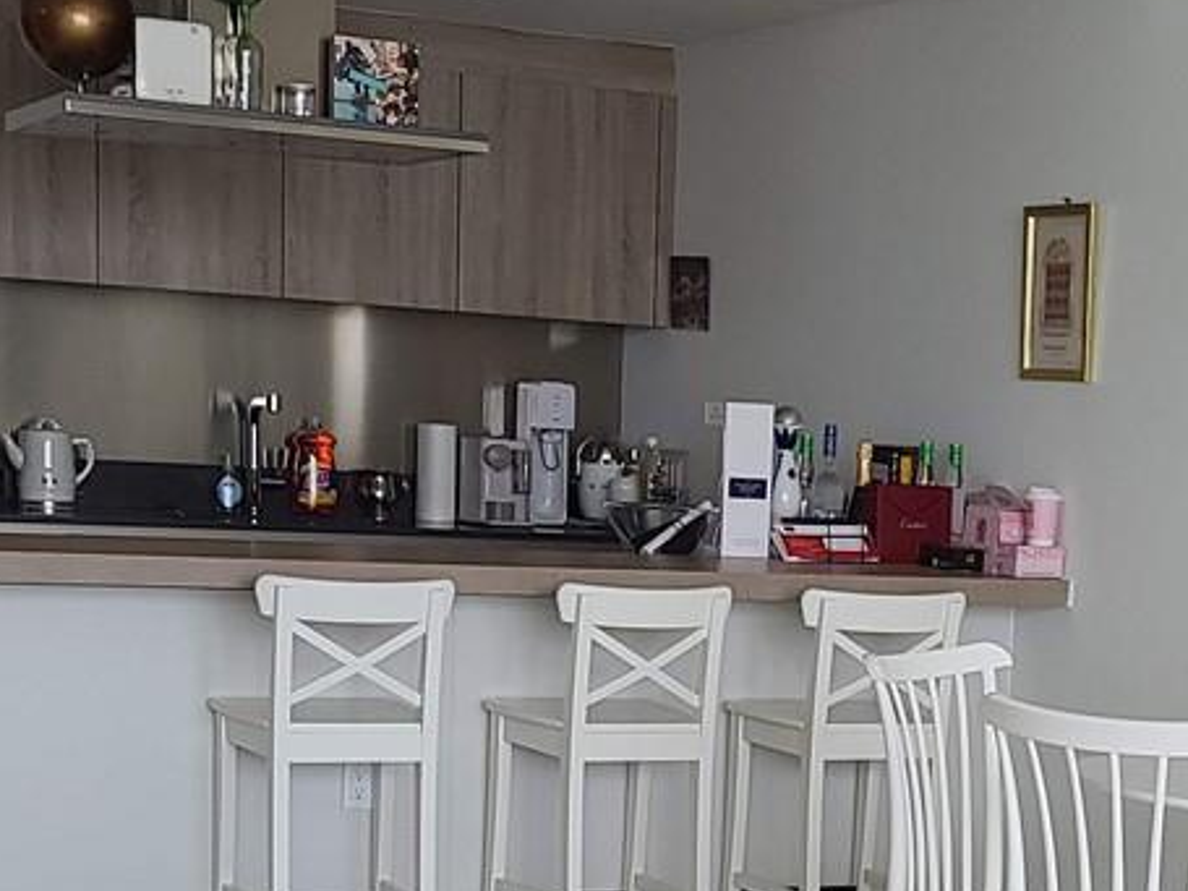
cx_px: 940
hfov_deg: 22.0
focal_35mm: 88
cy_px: 967
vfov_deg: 16.3
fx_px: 3019
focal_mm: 7
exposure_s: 1/60
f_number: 1.8
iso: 50
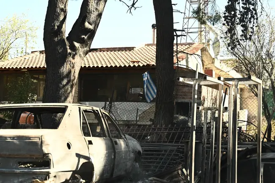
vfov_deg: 20.6
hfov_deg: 30.5
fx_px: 504
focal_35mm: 66
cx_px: 138
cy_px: 92
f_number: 4
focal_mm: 44
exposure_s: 1/2000
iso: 800
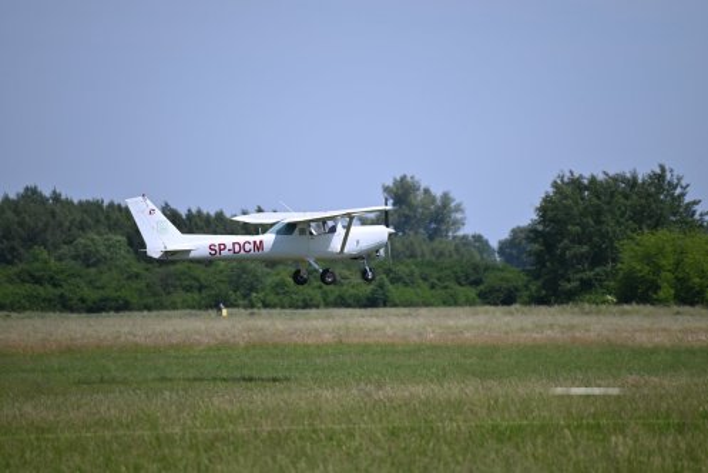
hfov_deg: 5.2
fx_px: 7871
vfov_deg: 3.4
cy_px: 236
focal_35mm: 400
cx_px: 354
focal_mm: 400
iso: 320
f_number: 6.3
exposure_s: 1/1600
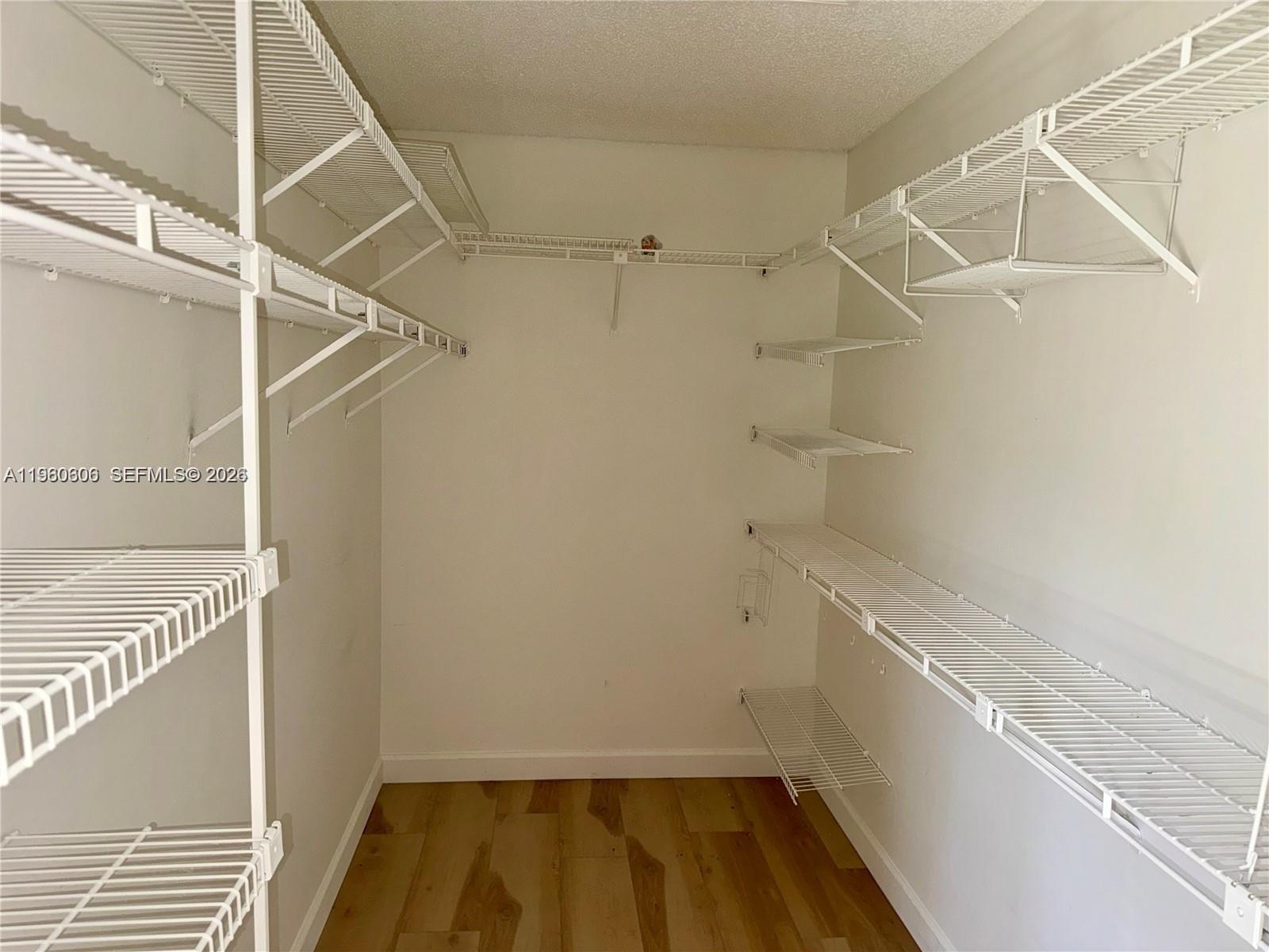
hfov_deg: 71.6
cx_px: 634
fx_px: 880
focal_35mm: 24
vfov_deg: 56.8
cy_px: 476
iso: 100
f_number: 1.78
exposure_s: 1/32
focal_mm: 6.86
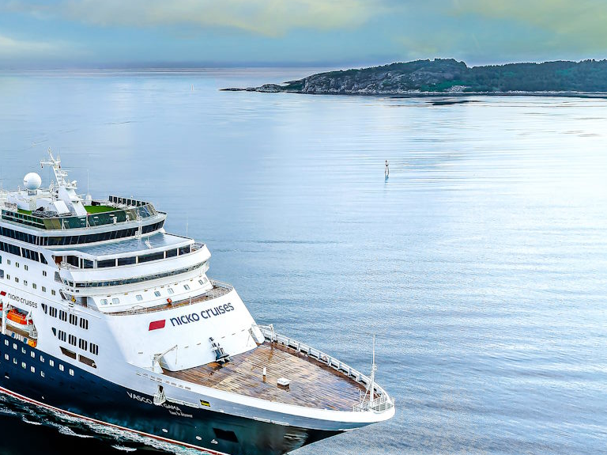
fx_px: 876
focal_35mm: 50
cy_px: 153
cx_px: 30
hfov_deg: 35.3
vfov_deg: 28.9
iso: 170
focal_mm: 12.3
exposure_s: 1/640
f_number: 2.8
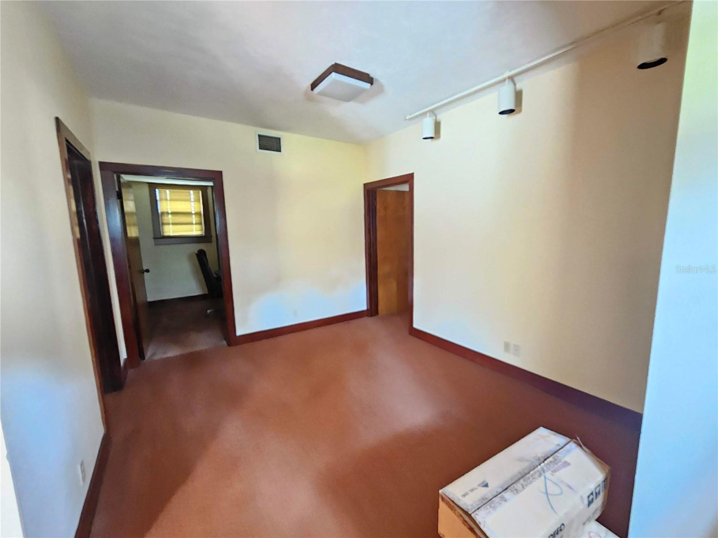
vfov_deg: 89.9
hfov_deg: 106.2
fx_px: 270
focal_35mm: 13
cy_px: 269
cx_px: 359
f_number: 2.2
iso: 3200
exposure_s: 1/15
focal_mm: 2.2
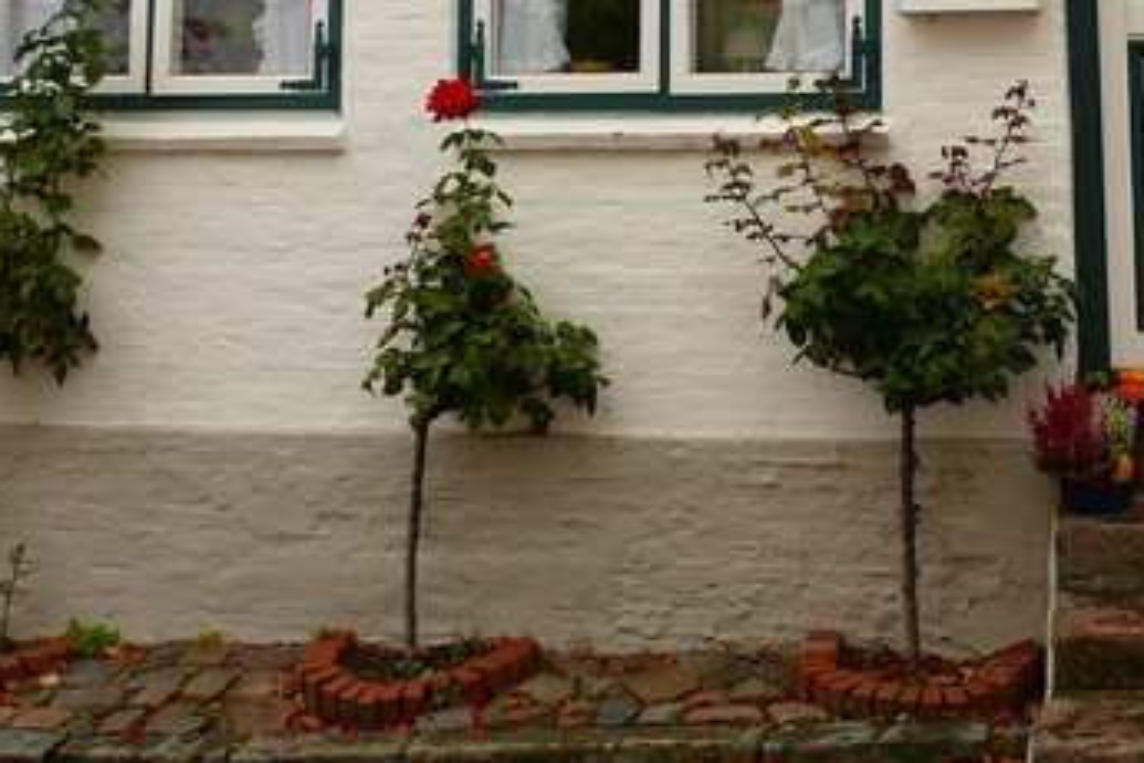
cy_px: 30
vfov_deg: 17.0
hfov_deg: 24.6
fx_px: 2510
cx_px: 1124
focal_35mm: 79
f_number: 4
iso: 100
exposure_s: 1/125
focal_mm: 7.4
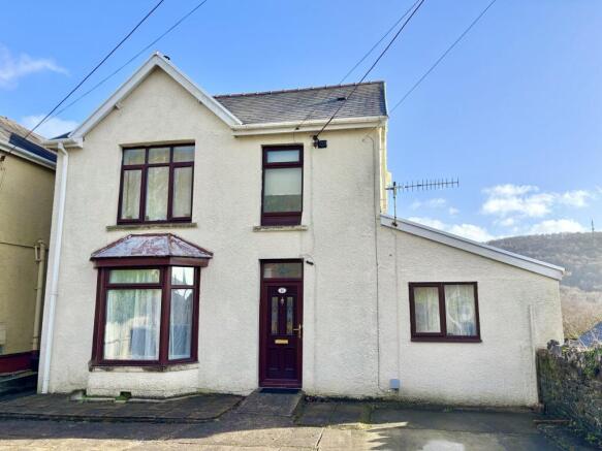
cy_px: 226
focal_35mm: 26
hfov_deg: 67.3
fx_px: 452
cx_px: 301
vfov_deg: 53.0
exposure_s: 1/2062
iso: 50
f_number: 1.6
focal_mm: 5.96
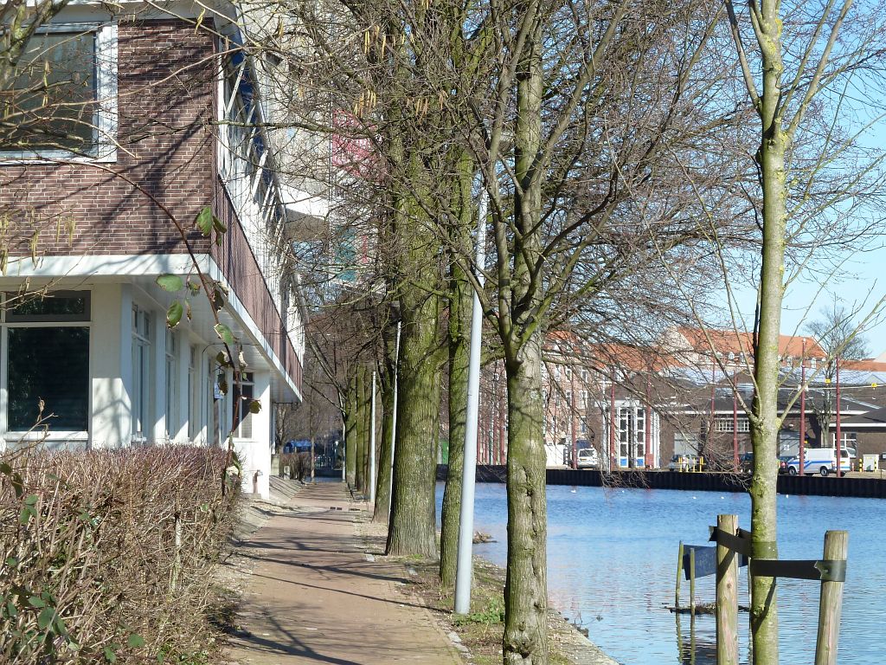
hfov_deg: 18.9
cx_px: 443
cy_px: 332
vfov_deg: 14.2
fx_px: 2662
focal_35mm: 104
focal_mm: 17
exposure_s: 1/250
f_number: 4.3
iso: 80
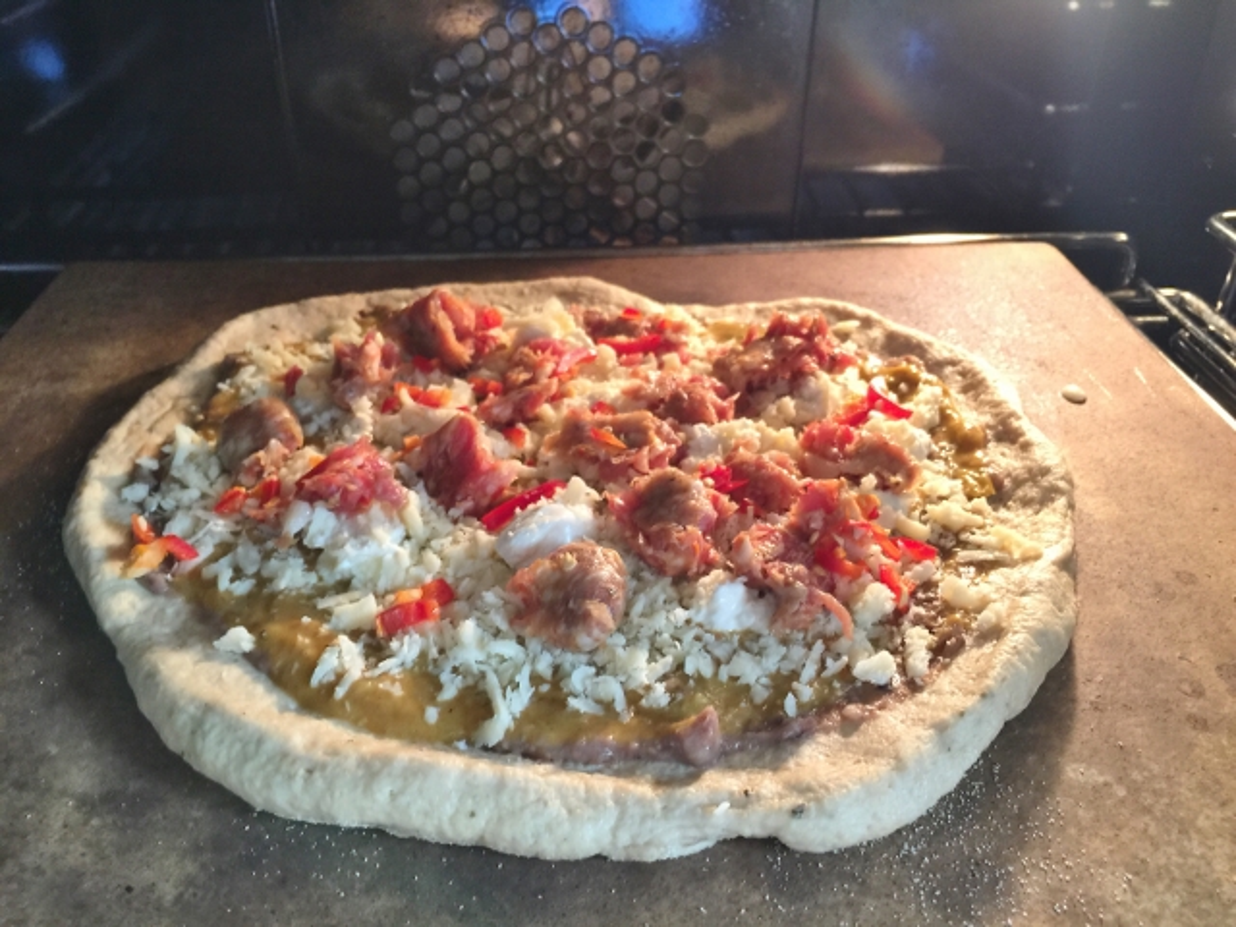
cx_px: 618
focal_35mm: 29
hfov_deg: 61.7
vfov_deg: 48.2
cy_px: 464
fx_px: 1035
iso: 80
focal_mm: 4.15
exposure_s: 1/15
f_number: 2.2
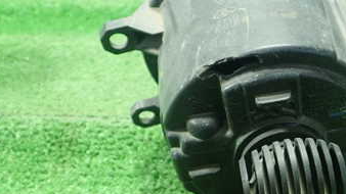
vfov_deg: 20.5
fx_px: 532
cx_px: 278
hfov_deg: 34.9
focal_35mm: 58
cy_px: 156
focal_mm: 5.5
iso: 800
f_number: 2.3
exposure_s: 1/100
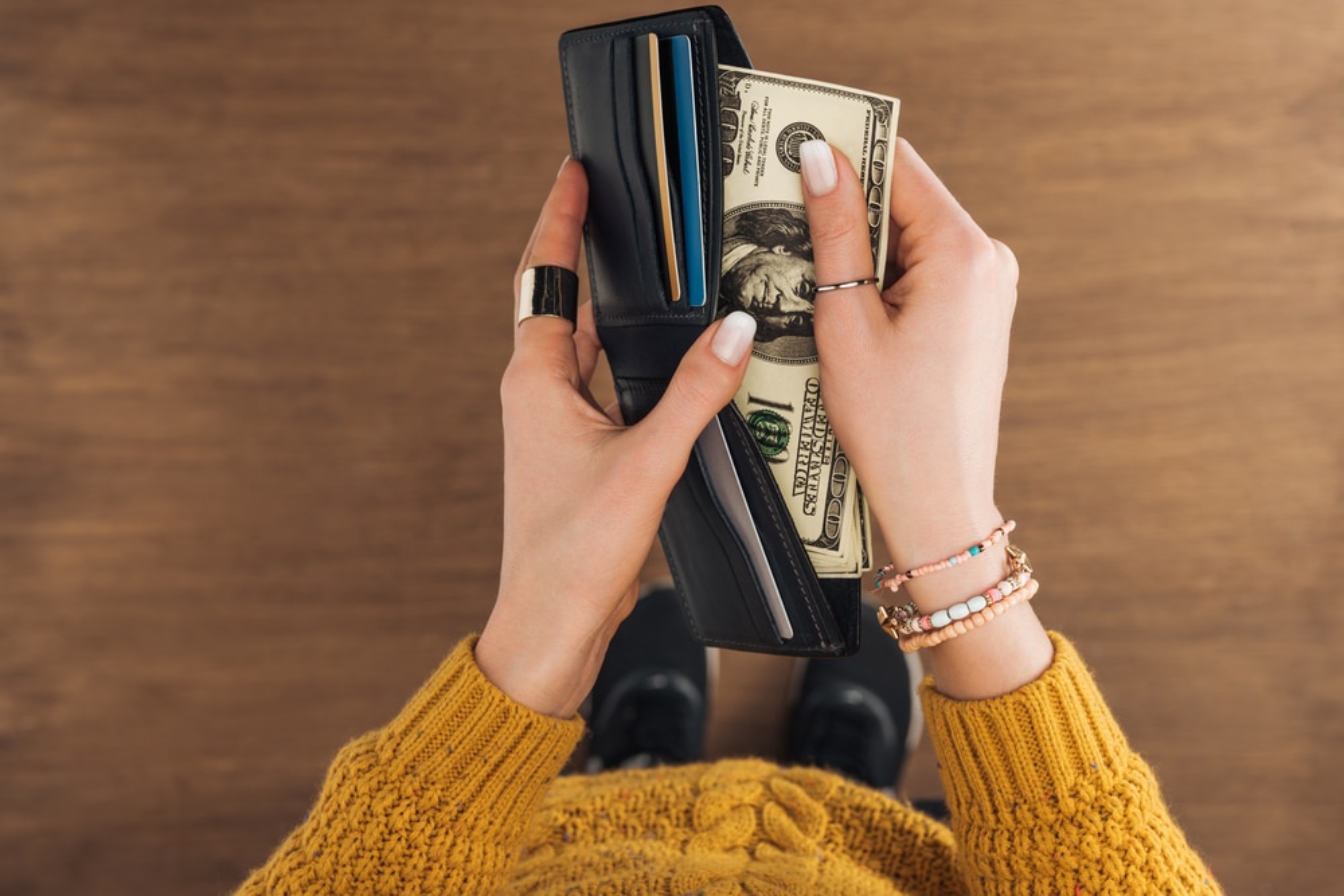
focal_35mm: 70
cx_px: 672
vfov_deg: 19.5
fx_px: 2614
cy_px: 448
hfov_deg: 28.8
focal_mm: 70
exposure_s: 1/200
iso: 100
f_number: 9
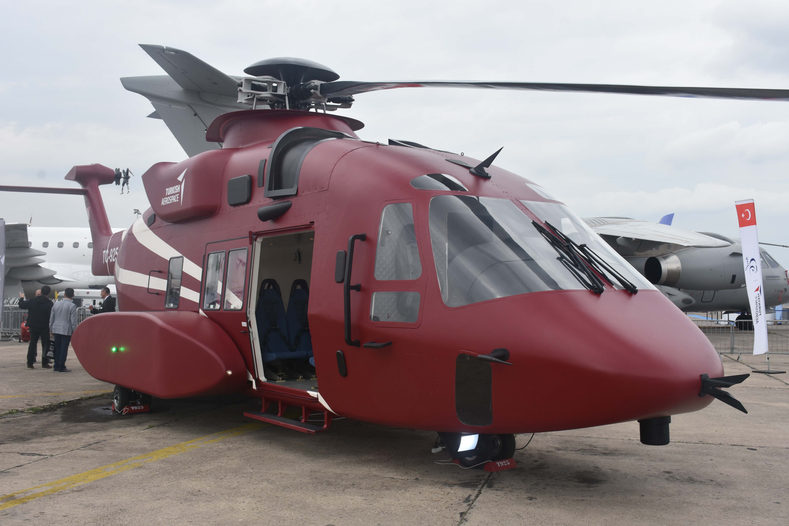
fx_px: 789
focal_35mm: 36
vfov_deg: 36.9
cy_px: 263
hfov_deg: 53.1
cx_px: 394
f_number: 11
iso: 320
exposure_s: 1/250
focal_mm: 24
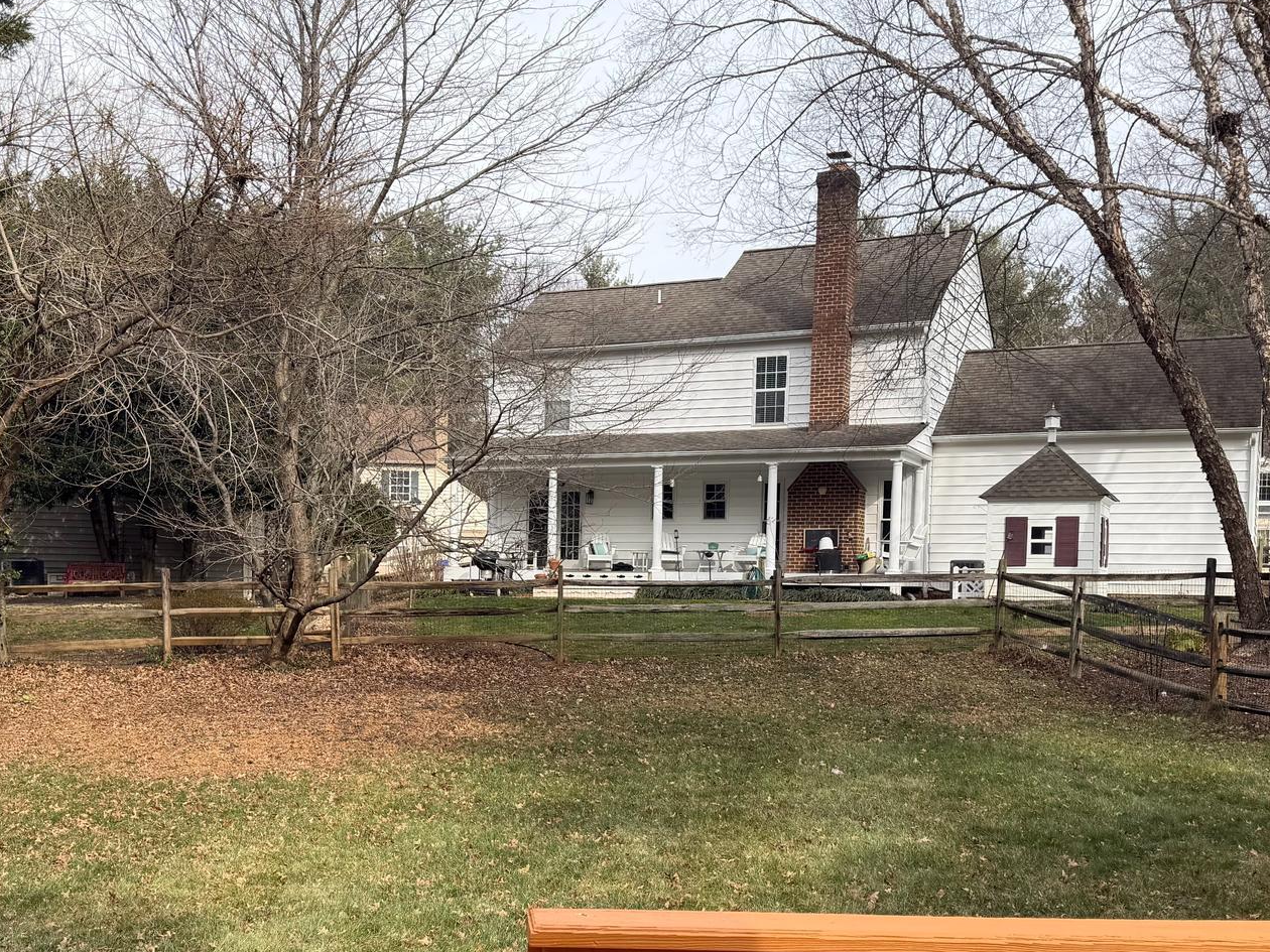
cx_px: 545
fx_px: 1431
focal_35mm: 39
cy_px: 630
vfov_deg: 36.5
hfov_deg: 47.7
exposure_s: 1/1493
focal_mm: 6.76
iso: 80
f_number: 1.78
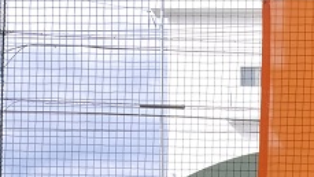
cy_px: 397
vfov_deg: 8.5
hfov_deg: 15.7
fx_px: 1108
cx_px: 339
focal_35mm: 133
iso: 20
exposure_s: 1/217
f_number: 1.8
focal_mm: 3.99
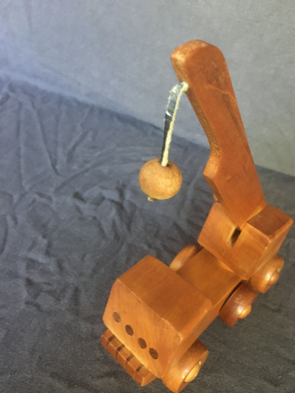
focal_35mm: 29
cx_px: 148
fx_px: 330
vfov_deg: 61.7
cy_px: 196
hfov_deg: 48.2
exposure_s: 1/17
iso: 500
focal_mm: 4.15
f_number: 2.2
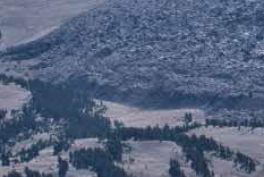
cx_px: 477
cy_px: 54
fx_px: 1531
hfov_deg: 9.4
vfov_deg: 6.6
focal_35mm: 209
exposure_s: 1/500
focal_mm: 27
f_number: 11
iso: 320
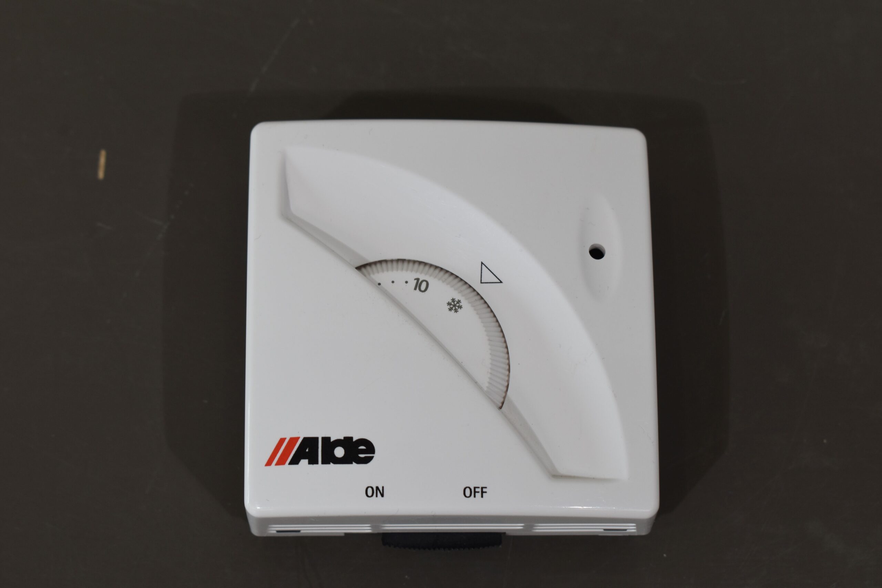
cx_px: 441
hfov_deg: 24.6
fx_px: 2021
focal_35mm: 82
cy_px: 294
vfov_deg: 16.6
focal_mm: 55
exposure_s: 1/60
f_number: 8
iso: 250
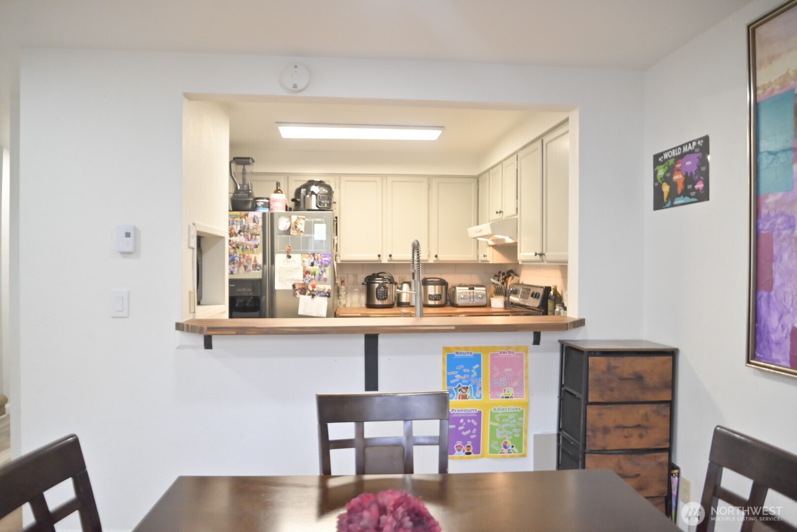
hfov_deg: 73.7
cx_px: 398
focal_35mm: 24
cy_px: 266
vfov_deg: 53.1
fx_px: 531
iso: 2500
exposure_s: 1/200
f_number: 3.5
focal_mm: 24
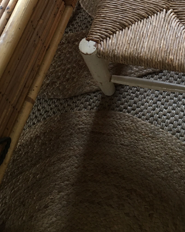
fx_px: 390
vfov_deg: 31.5
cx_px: 156
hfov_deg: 26.1
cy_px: 26
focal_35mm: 57
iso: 125
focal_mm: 4.15
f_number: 2.2
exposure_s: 1/33
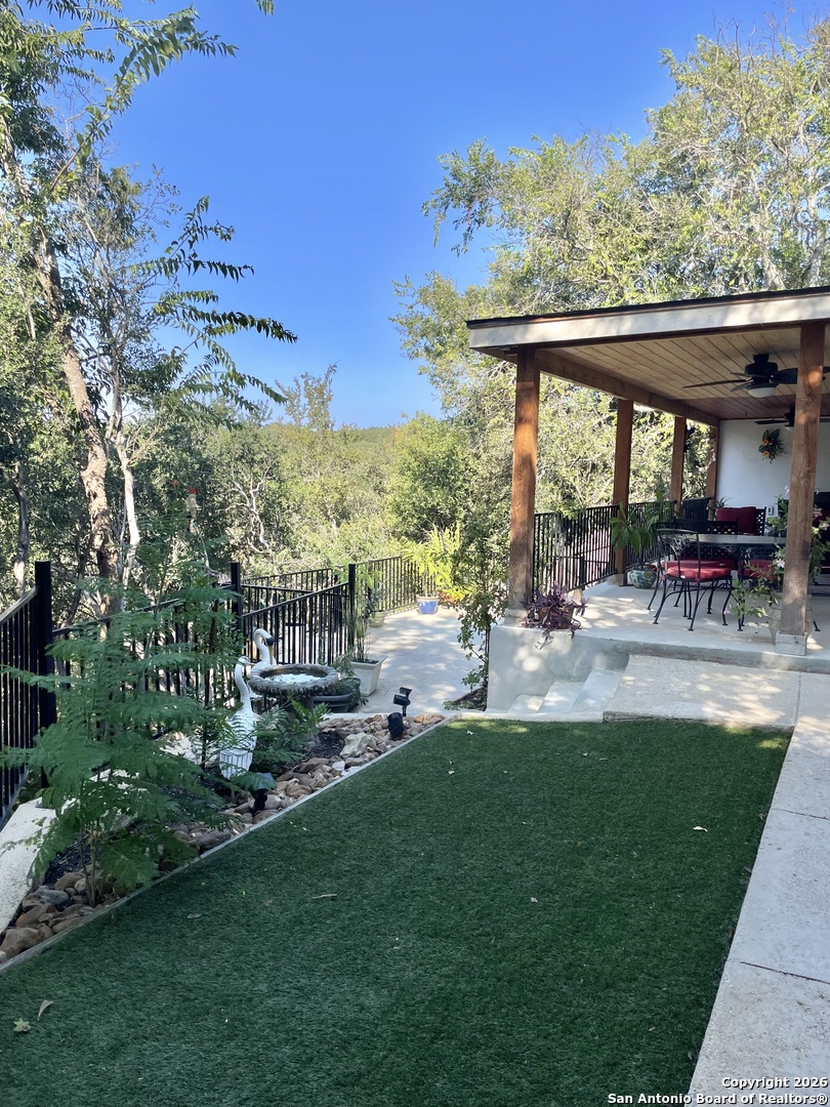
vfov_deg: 67.3
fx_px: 831
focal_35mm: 26
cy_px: 554
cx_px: 415
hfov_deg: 53.1
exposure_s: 1/1335
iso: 32
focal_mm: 4.2
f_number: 1.6
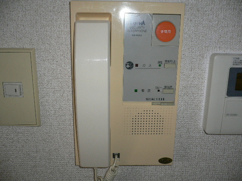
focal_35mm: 35
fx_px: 245
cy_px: 90
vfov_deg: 40.7
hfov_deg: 52.6
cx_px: 121
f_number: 2.8
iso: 100
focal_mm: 5.8
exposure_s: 1/60
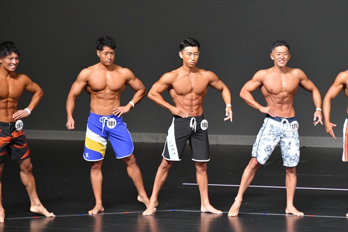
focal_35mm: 315
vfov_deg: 4.4
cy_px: 116
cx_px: 174
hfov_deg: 6.5
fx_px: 3044
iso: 6400
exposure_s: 1/400
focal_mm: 210
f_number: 5.6
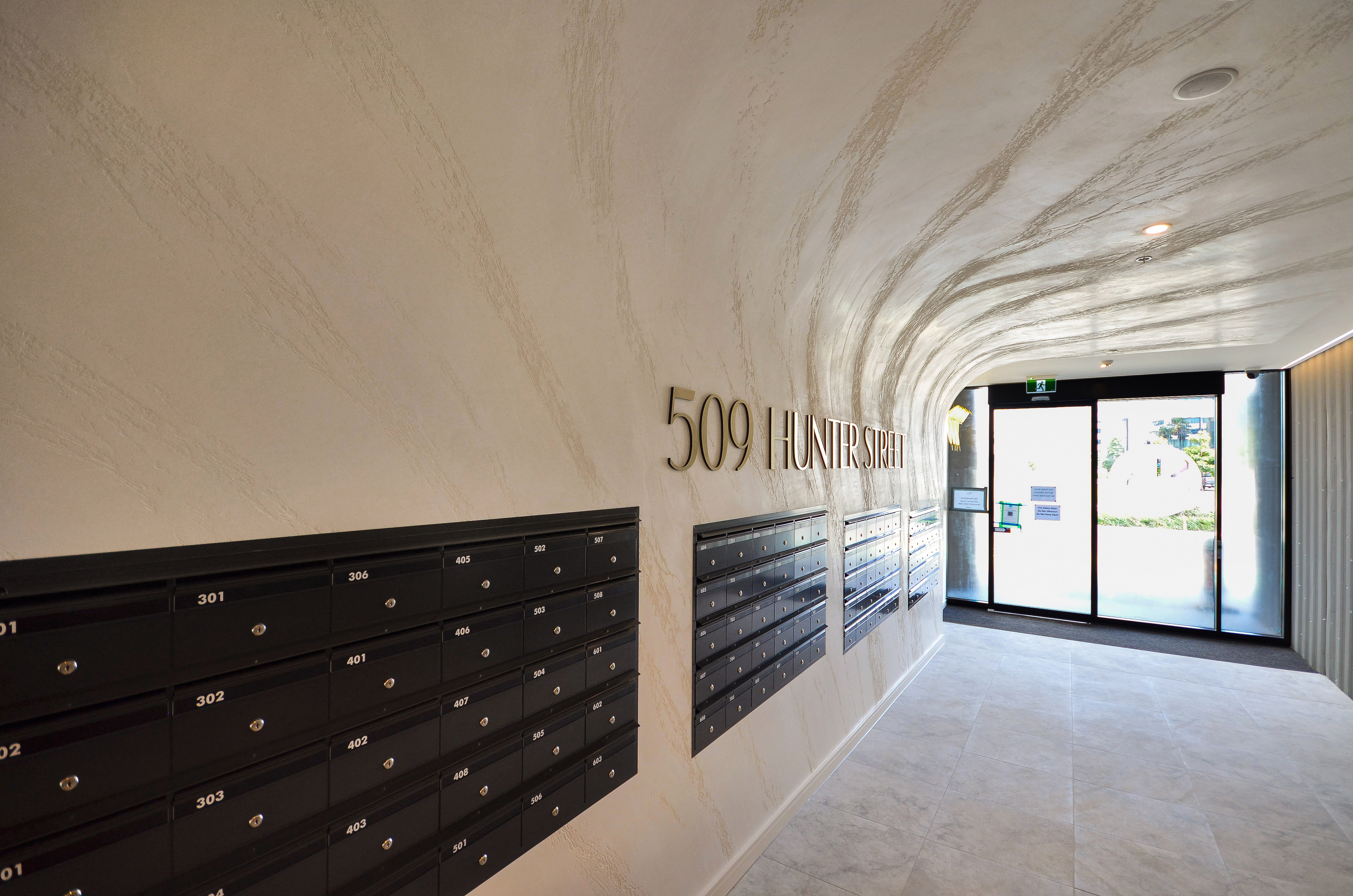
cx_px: 676
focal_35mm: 15
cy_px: 448
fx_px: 563
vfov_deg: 77.1
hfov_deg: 100.5
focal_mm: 10
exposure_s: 1/100
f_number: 5
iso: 400
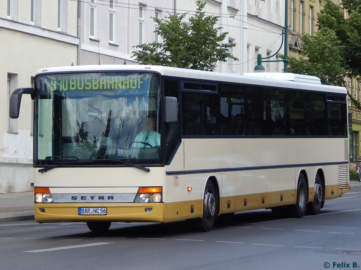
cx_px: 180
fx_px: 1366
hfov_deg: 15.1
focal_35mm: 131
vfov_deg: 11.3
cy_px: 135
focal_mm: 23.4
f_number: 4.8
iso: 125
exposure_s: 1/400
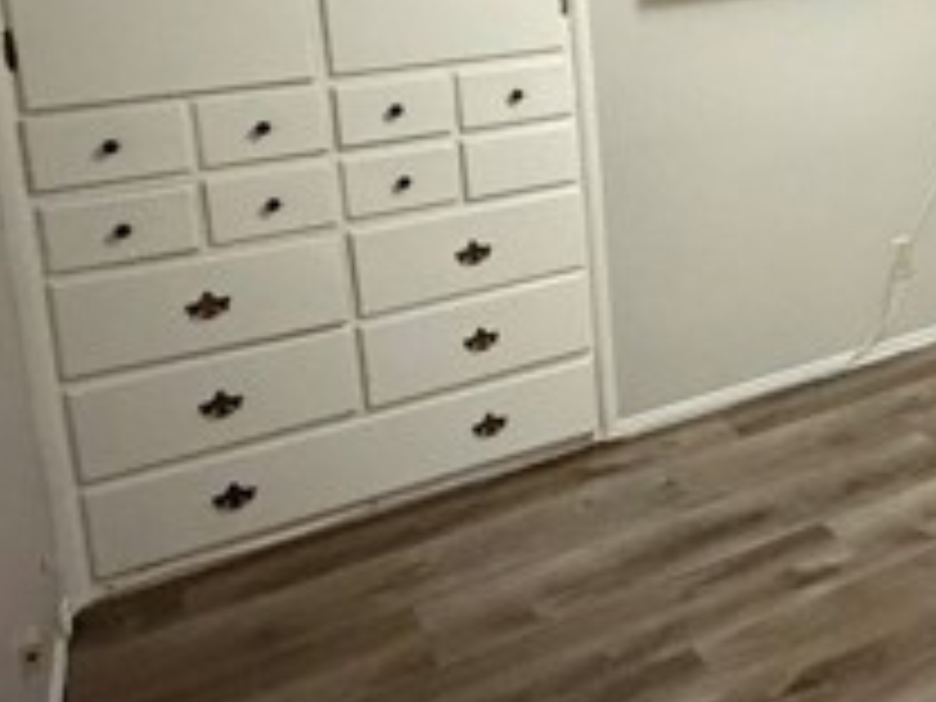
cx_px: 918
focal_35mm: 43
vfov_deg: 31.7
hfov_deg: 39.2
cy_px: 50
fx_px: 1163
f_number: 2.2
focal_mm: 2.22
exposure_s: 1/40
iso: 800
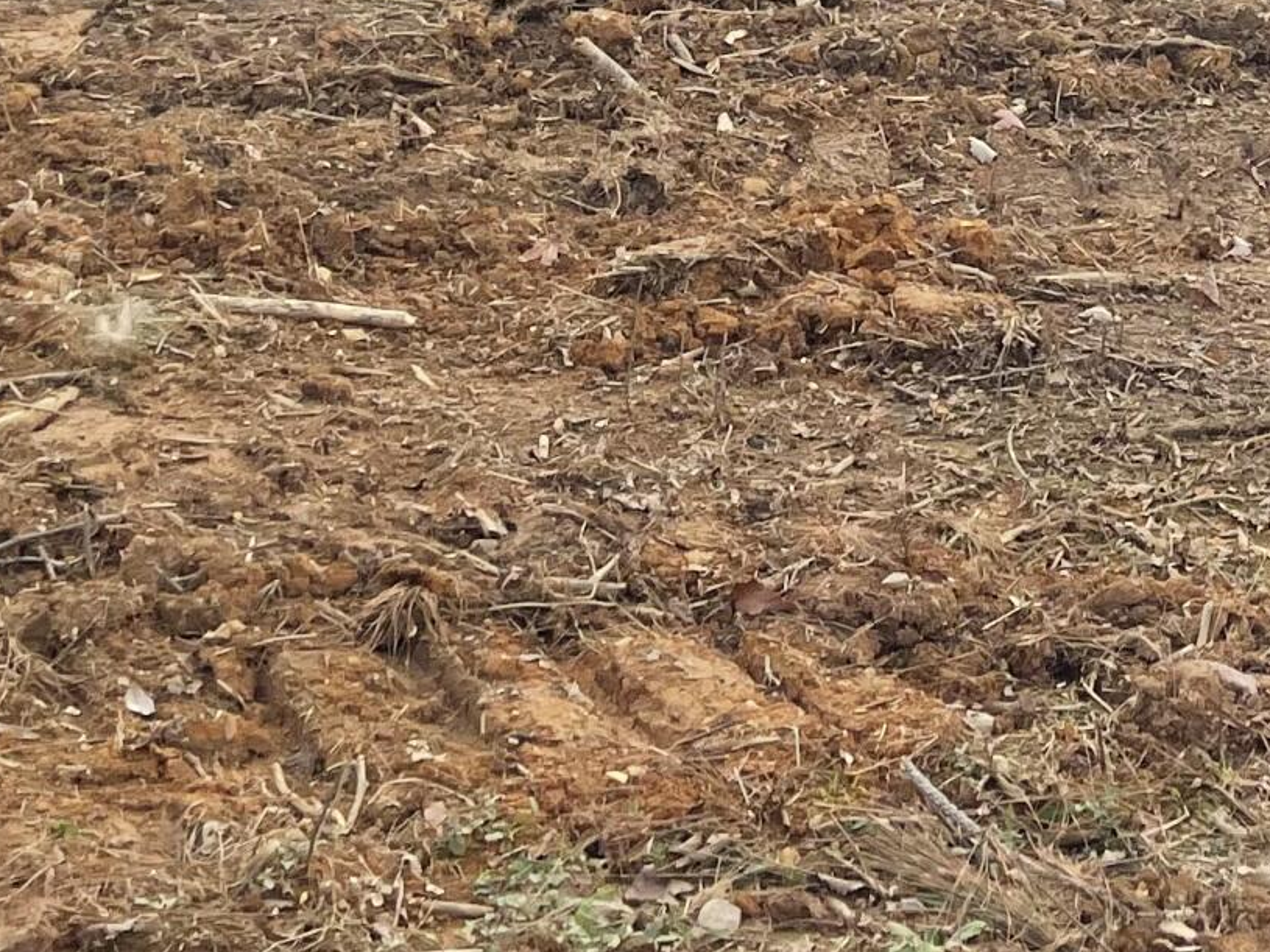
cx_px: 1273
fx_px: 3375
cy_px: -734
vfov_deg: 14.3
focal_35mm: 92
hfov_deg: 20.6
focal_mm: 5.1
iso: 32
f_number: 1.6
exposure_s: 1/1912
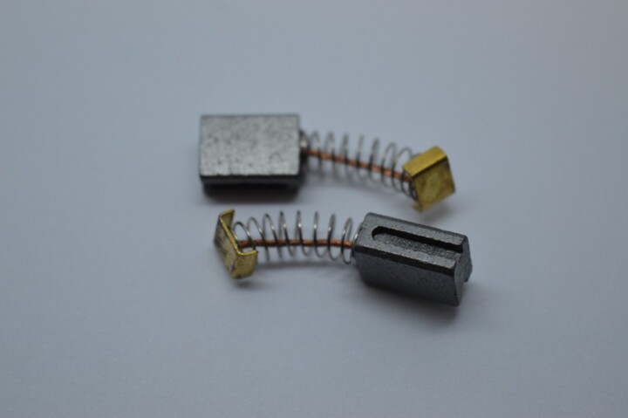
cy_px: 209
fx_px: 1438
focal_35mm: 82
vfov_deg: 16.5
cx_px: 314
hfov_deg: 24.6
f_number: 5.6
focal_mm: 55
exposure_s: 1/125
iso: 320
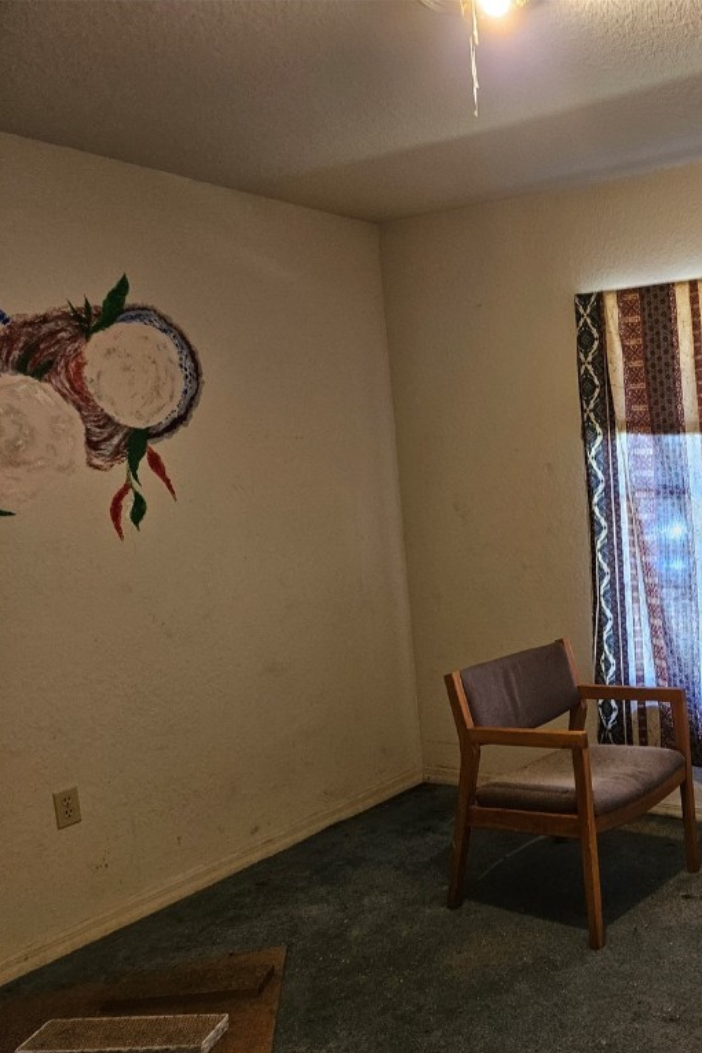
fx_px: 936
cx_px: 698
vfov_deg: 58.7
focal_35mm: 32
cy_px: 527
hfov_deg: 37.0
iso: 400
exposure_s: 1/120
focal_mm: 5.4
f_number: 1.8
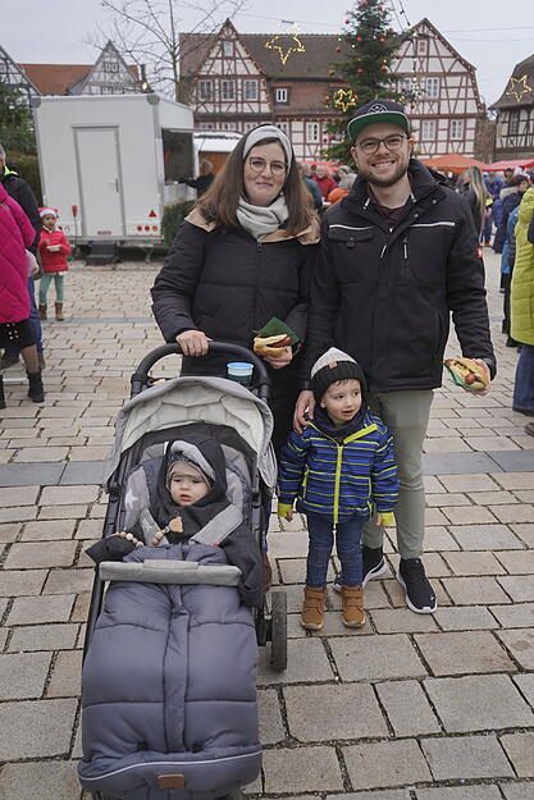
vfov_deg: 61.9
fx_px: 667
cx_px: 267
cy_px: 400
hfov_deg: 43.6
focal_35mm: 30
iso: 200
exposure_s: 1/160
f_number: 4
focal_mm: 30
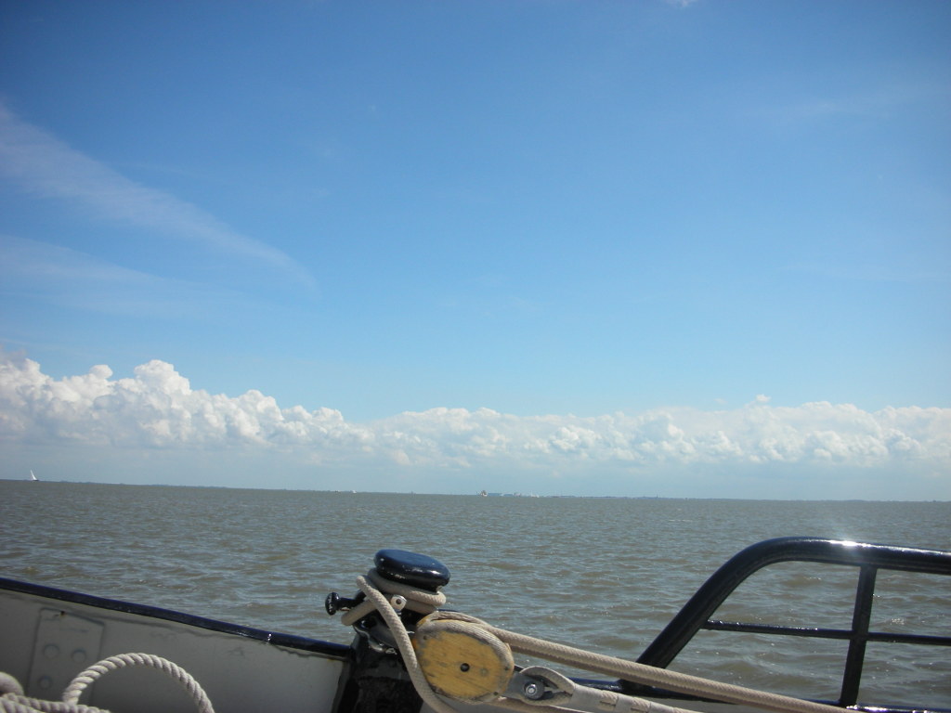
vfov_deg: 40.7
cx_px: 476
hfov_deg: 52.6
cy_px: 356
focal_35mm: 35
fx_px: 962
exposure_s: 1/142
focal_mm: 5.8
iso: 50
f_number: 8.5
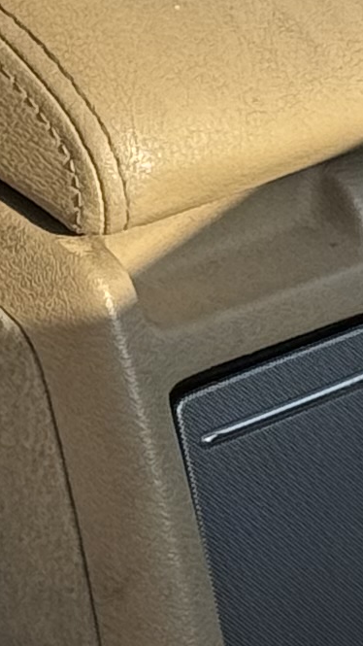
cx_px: -547
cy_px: -170
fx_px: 5425
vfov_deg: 6.8
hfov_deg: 3.8
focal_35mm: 317
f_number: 1.78
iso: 64
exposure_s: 1/1818
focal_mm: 6.76
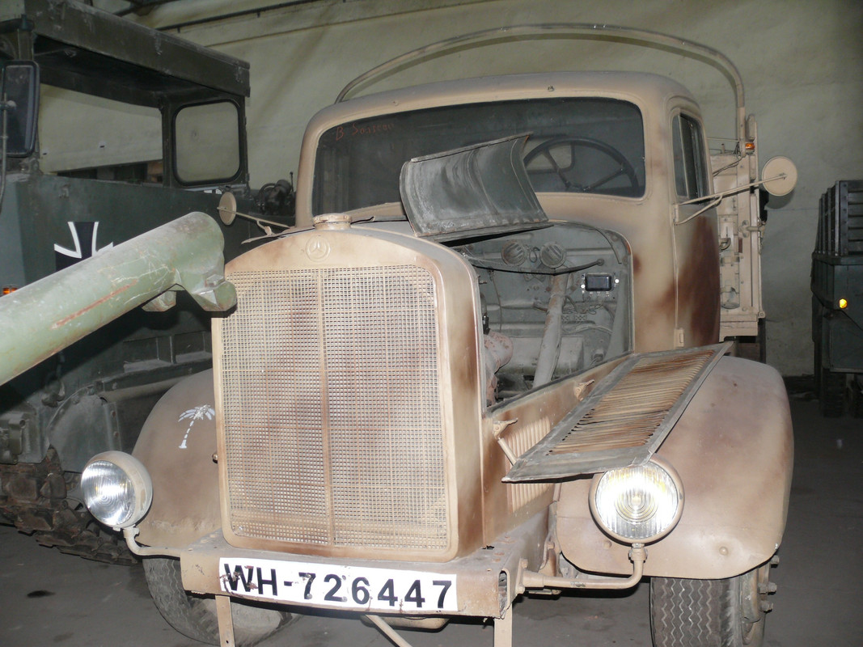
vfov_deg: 40.7
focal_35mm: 35
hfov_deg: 52.6
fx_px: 872
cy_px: 324
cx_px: 432
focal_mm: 7.4
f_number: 2.8
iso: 160
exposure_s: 1/30
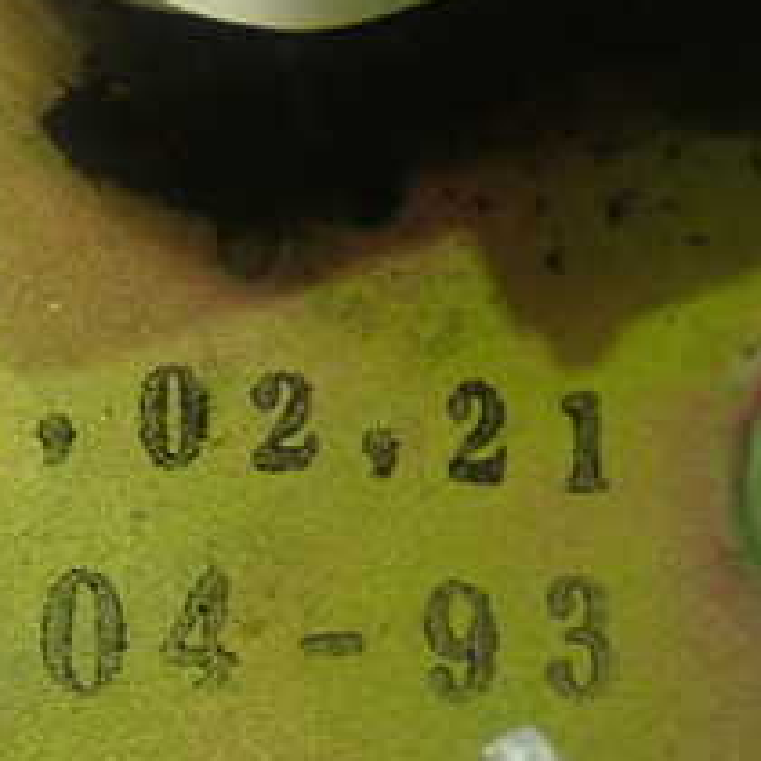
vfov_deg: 15.6
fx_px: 2761
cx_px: 174
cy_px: 598
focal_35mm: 111
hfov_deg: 15.6
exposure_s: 1/40
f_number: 2.9
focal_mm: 7.84
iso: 500
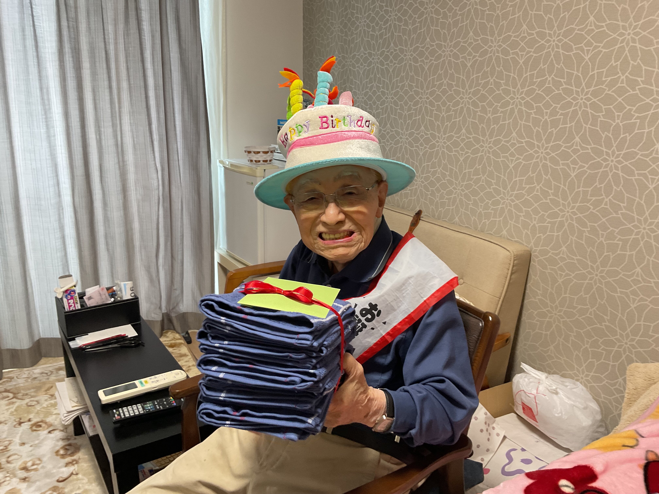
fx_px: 552
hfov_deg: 61.7
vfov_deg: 48.2
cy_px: 247
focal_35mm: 29
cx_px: 330
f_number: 1.8
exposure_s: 1/50
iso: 125
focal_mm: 3
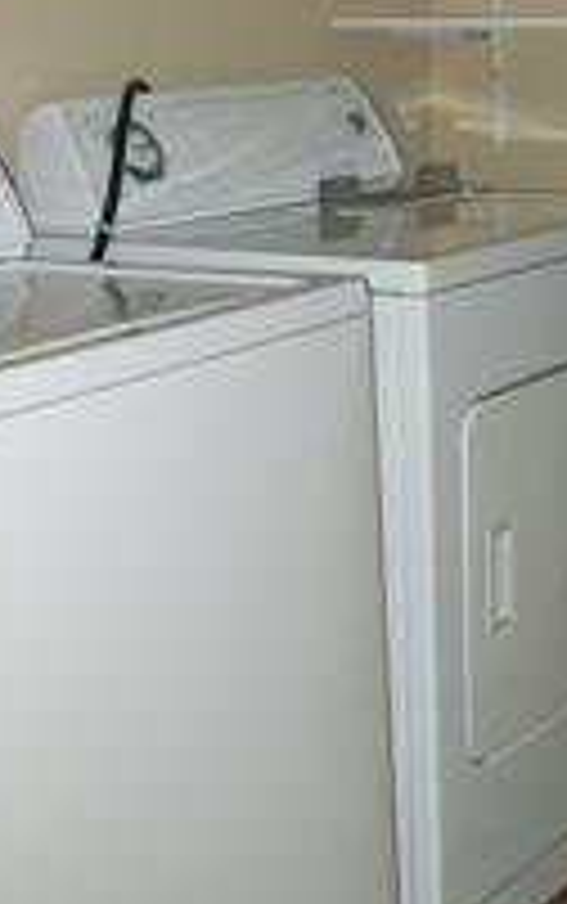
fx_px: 1875
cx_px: 472
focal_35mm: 76
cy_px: 63
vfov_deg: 26.1
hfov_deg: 17.0
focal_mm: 6
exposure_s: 1/60
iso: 64
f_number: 2.7
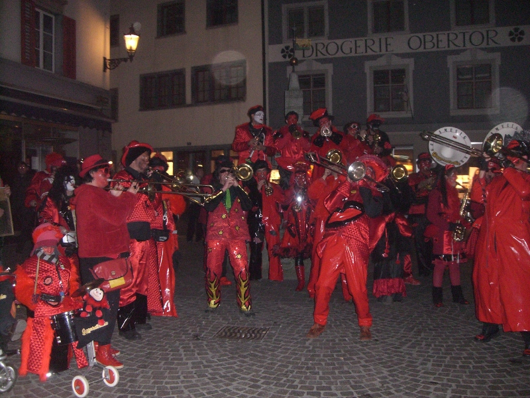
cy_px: 199
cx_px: 265
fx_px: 582
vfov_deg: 37.7
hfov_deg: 49.0
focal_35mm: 38
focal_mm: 6.2
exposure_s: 1/60
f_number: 2.7
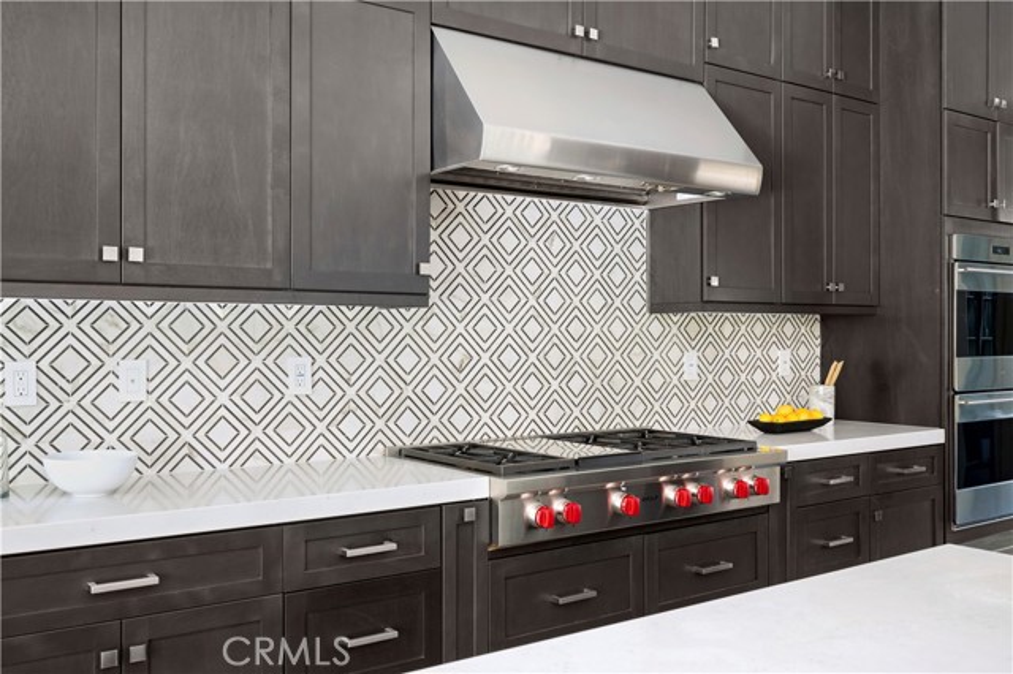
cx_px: 506
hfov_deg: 55.8
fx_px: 956
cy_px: 337
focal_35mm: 34
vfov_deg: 38.8
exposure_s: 1
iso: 320
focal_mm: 34
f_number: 9
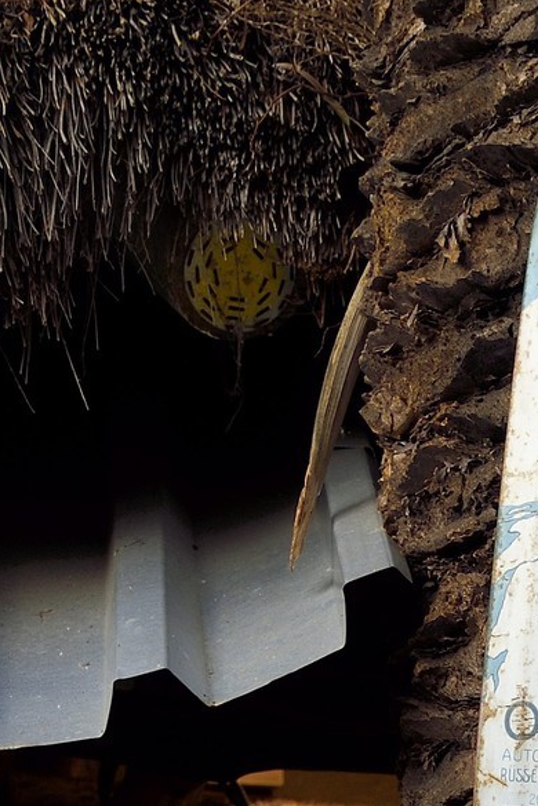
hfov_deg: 8.6
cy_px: 1420
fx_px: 3497
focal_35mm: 156
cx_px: 819
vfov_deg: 12.2
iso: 400
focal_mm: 38
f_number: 6.3
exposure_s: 1/125
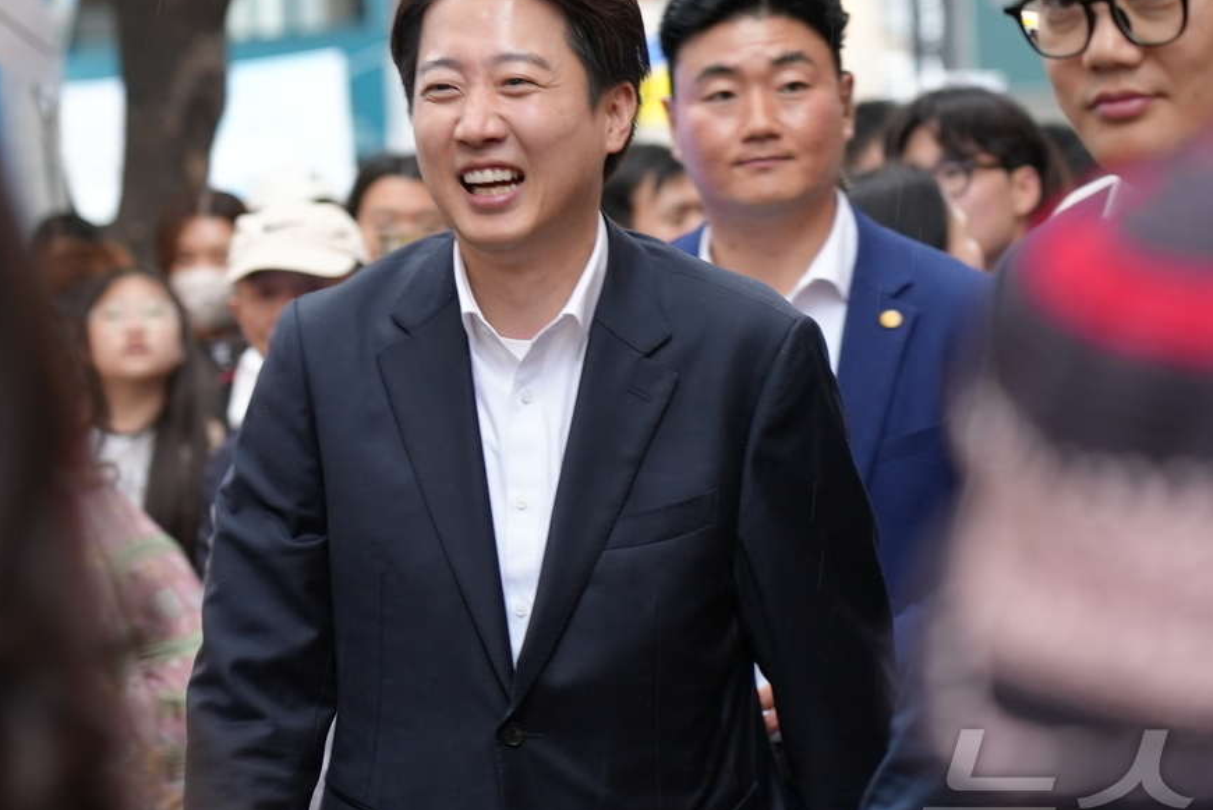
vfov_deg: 8.1
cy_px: 266
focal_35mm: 169
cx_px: 499
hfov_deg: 12.1
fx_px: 5697
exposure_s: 1/160
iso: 500
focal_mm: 105
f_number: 4
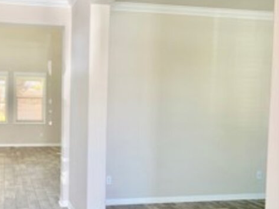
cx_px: 65
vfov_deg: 35.0
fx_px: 330
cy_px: 121
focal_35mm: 41
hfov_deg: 44.1
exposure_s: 1/90
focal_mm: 4.25
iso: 100
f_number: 1.8
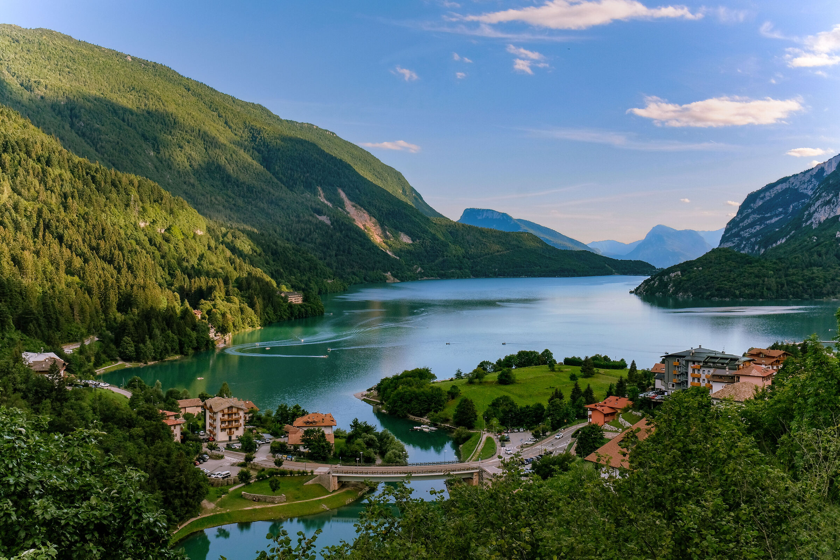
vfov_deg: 37.9
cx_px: 420
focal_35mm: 35
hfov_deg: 54.4
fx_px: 817
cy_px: 280
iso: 800
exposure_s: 1/160
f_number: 13
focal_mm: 23.3
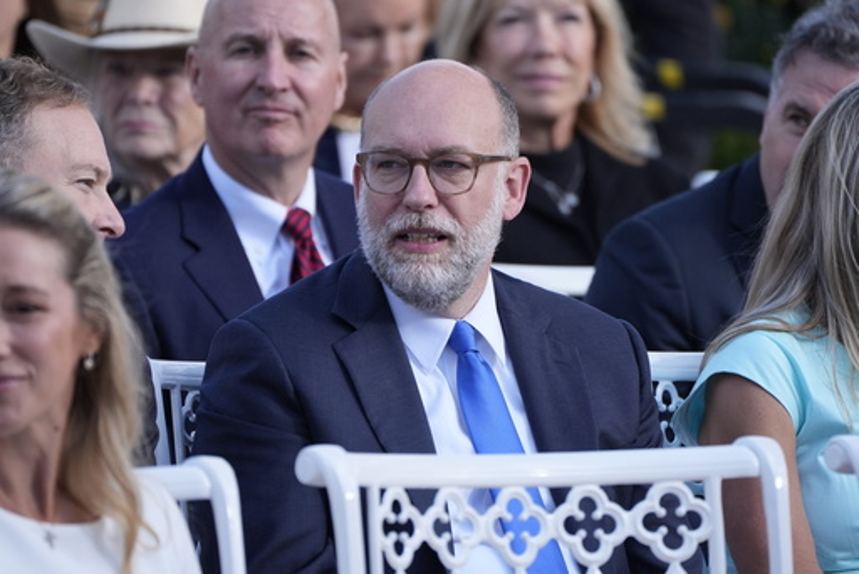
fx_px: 14324
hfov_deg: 3.4
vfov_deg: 2.3
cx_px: 430
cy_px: 287
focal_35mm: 600
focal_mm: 400
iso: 800
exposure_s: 1/1000
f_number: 5.6
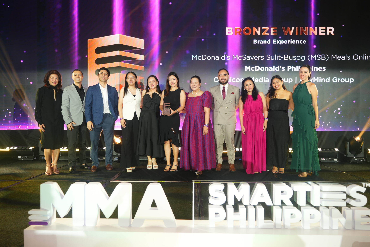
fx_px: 236
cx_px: 185
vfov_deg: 55.1
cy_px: 121
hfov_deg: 76.1
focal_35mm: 23
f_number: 2.8
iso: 500
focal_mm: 21
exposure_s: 1/200
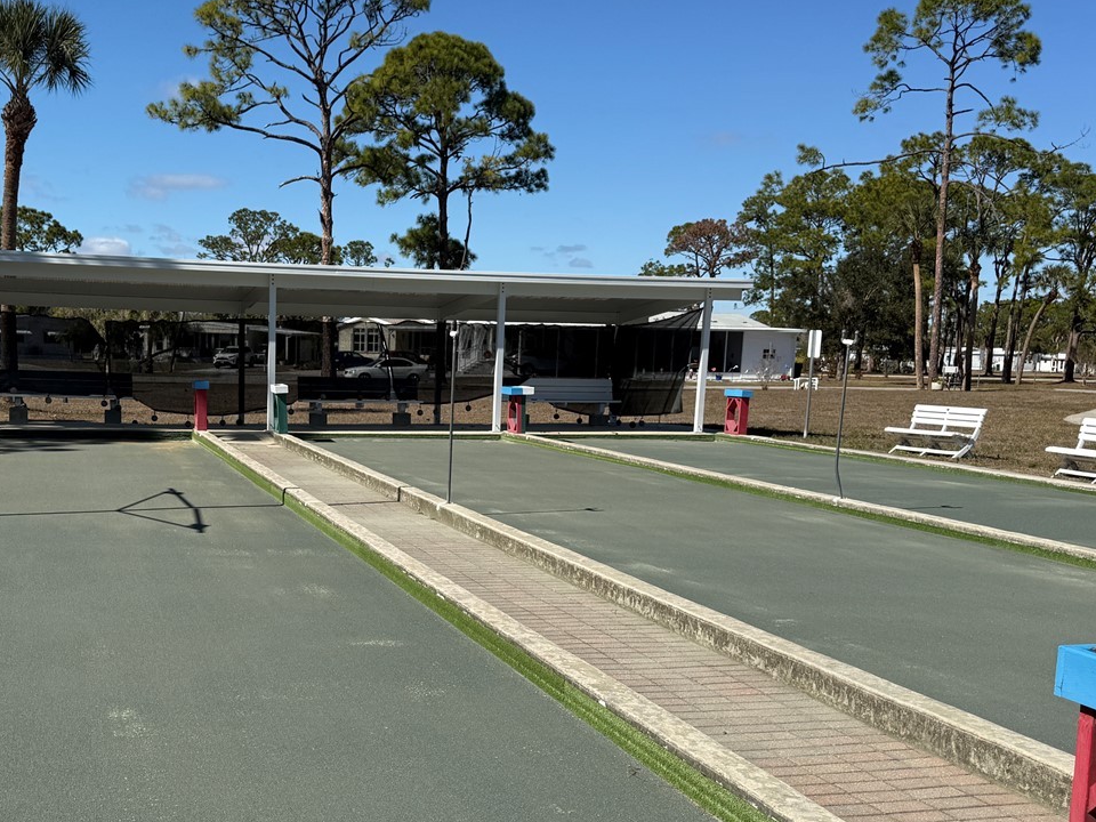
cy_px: 530
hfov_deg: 46.2
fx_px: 1266
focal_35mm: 40
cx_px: 376
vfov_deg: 35.7
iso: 80
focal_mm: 6.76
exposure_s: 1/6711
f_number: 1.78
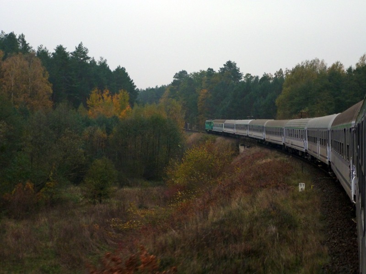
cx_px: 183
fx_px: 751
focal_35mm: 71
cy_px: 137
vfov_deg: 20.7
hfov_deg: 27.4
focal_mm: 12.7
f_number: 4.7
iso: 200
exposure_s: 1/100
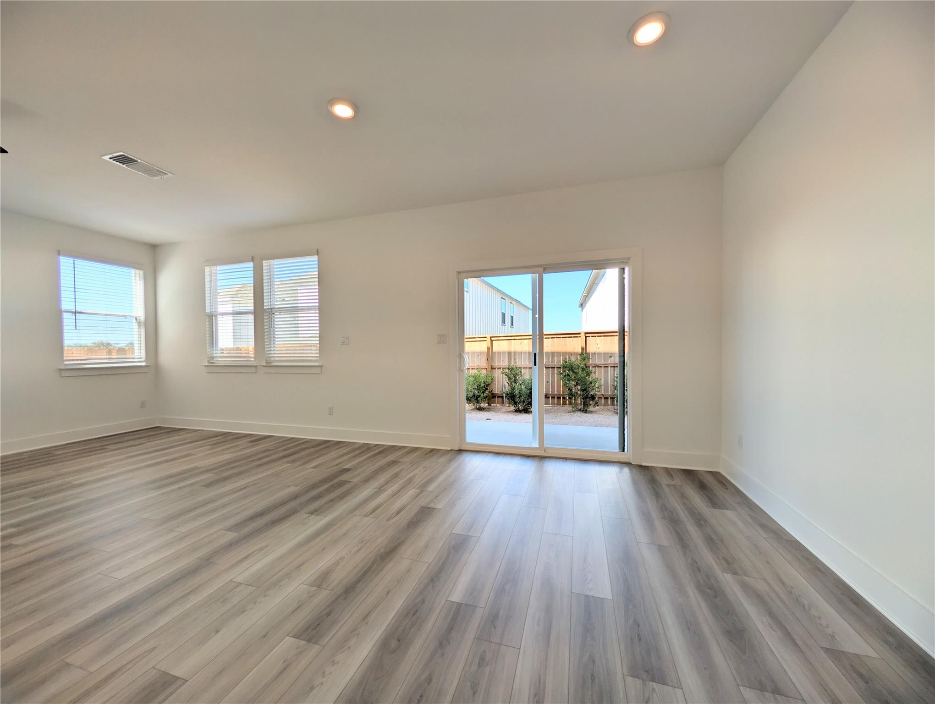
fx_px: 325
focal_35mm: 12
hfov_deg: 110.5
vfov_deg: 94.6
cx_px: 468
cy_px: 352
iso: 56
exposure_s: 1/817
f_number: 1.7
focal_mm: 2.02
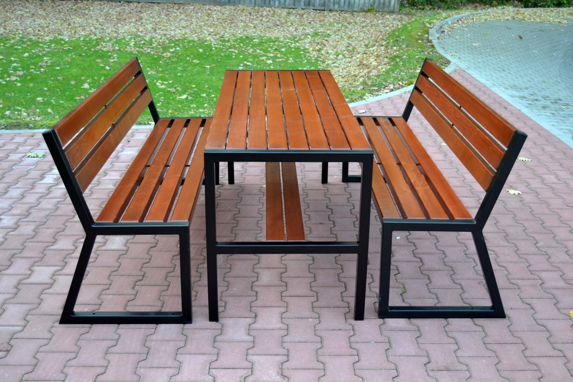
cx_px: 286
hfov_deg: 43.6
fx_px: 716
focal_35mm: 45
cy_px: 191
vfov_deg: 29.9
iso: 400
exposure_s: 1/60
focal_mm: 30
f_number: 4.2
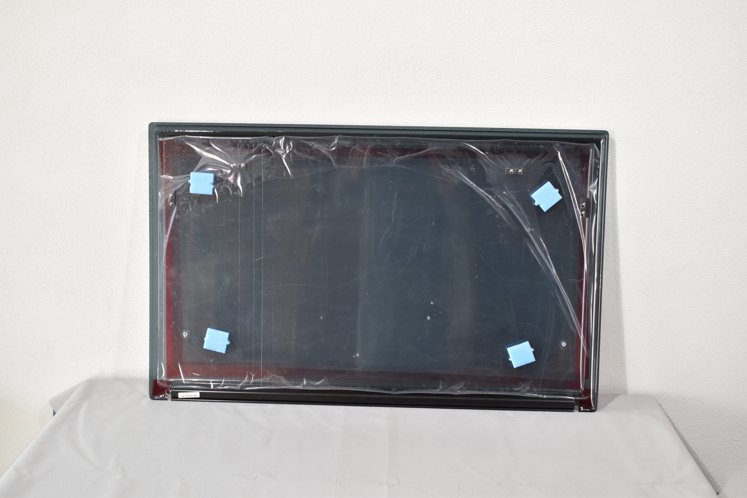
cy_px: 249
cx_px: 374
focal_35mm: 42
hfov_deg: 46.4
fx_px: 871
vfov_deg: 31.9
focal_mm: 28
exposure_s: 1/60
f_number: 5.6
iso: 400
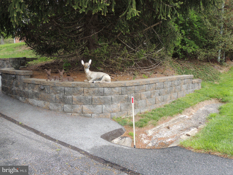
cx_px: 116
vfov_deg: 42.9
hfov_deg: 55.4
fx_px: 222
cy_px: 88
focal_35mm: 33
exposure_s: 1/160
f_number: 3.2
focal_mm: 5.8
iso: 100
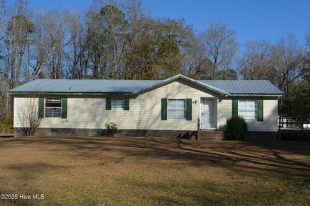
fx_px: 387
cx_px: 155
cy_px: 103
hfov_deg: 43.6
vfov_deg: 29.8
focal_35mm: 45
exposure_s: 1/320
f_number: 9
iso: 100
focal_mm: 30
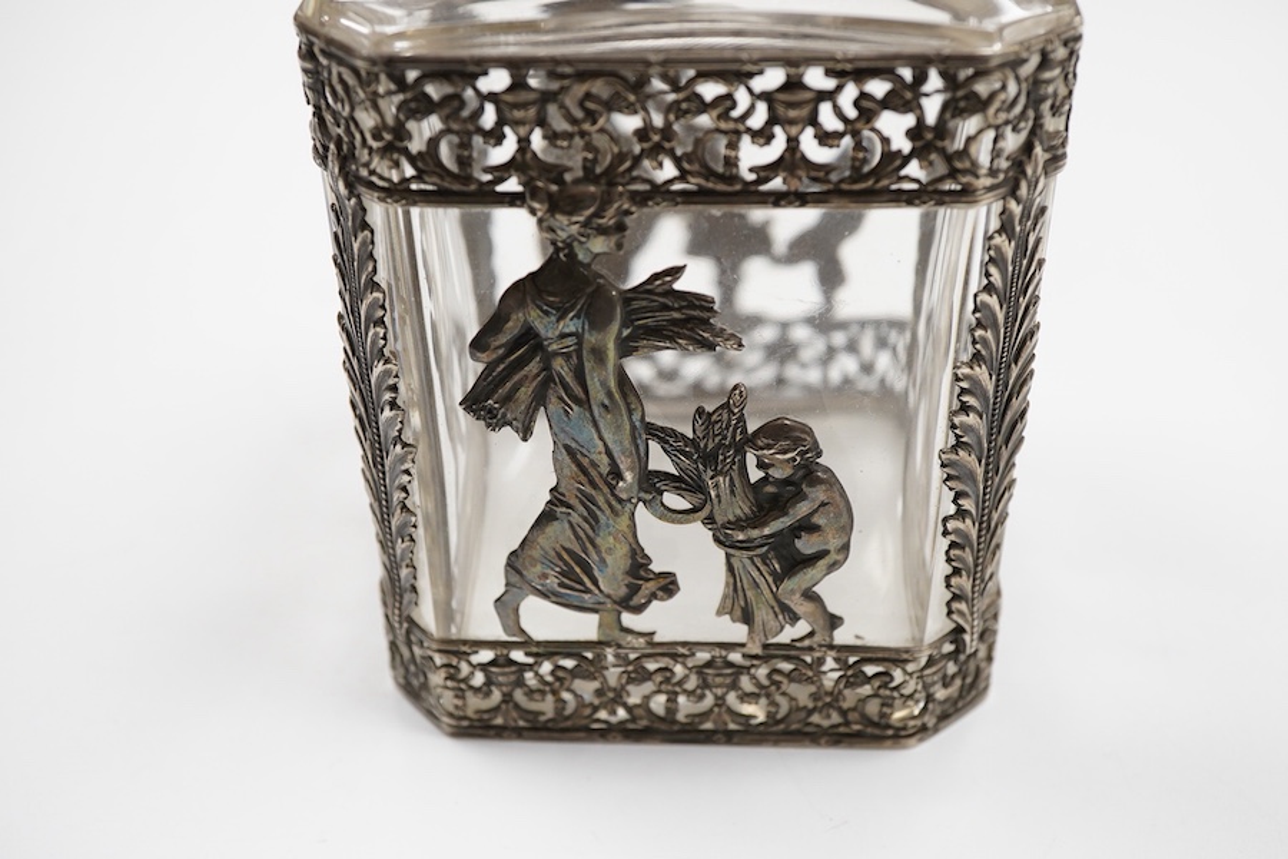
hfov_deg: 43.6
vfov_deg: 29.9
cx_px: 644
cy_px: 430
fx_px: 1610
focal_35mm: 45
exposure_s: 1/125
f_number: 9
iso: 1250
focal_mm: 30
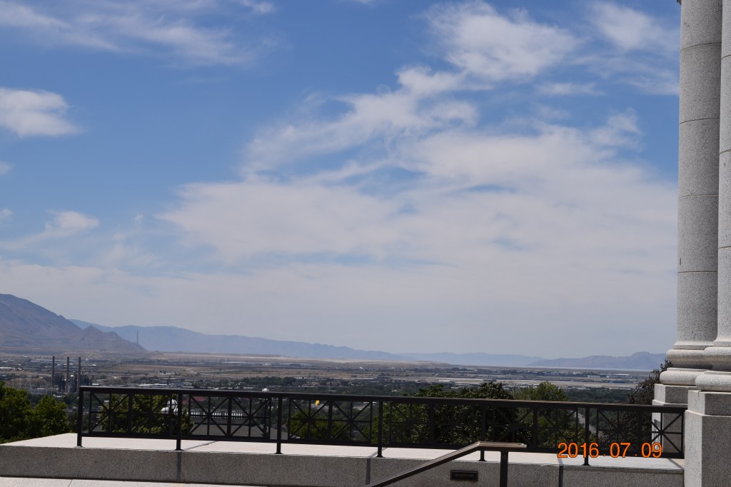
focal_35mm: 82
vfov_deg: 16.5
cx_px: 366
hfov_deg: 24.6
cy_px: 244
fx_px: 1675
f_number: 13
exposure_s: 1/640
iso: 200
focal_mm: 55
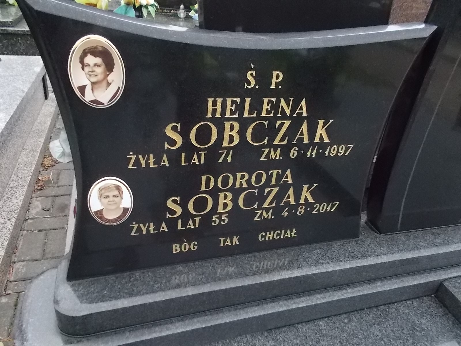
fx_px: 346
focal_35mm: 26
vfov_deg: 53.1
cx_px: 230
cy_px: 173
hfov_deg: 67.3
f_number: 8
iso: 400
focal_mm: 4.6
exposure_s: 1/250
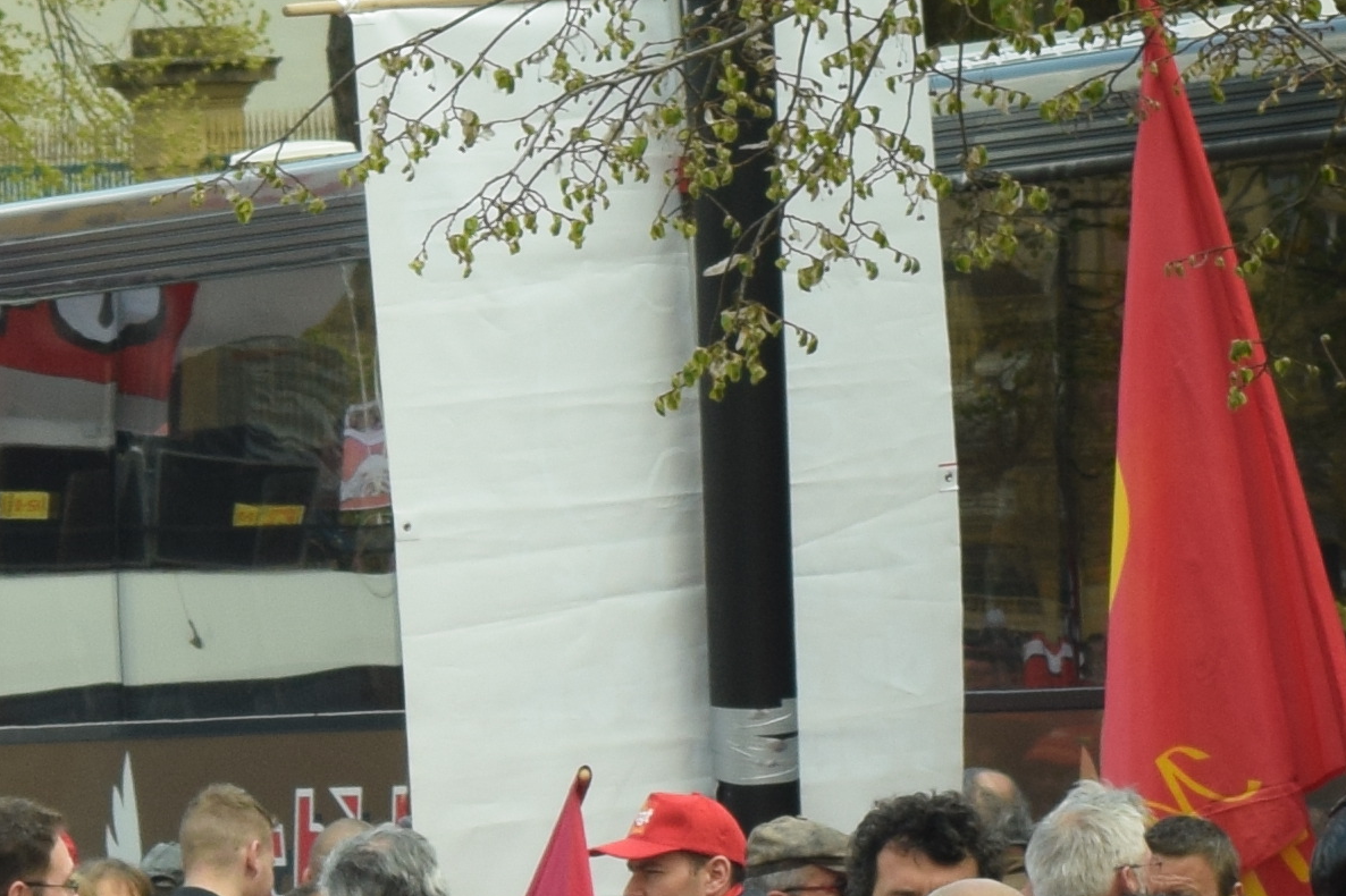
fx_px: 15606
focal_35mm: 418
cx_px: -611
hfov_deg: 4.9
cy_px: 1100
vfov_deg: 3.3
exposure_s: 1/250
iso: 220
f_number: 8
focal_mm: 55
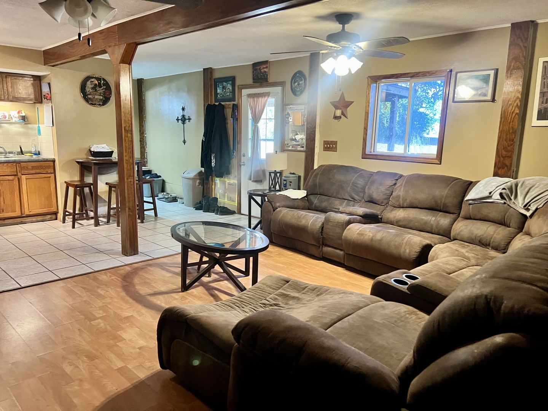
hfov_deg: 67.3
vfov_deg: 53.1
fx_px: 412
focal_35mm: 26
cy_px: 206
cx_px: 274
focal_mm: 5.7
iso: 500
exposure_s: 1/60
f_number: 1.5
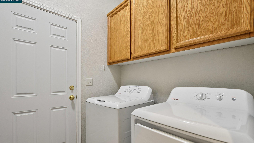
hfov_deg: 99.4
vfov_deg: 66.7
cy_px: 83
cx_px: 126
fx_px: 108
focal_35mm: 16
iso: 100
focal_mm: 10
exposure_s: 1/2.5
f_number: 8
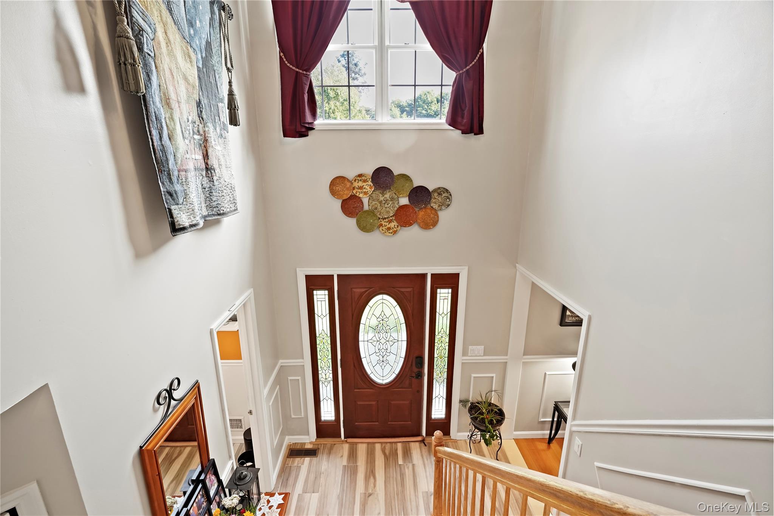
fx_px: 344
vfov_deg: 73.7
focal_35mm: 16
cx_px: 387
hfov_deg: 96.7
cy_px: 258
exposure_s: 1/13
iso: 1250
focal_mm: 16
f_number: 7.1
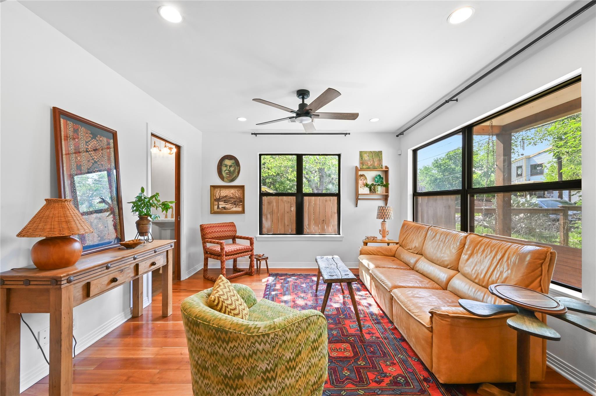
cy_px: 198
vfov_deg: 81.1
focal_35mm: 14
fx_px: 232
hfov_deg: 104.3
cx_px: 298
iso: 200
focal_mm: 14
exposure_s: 1/3
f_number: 14
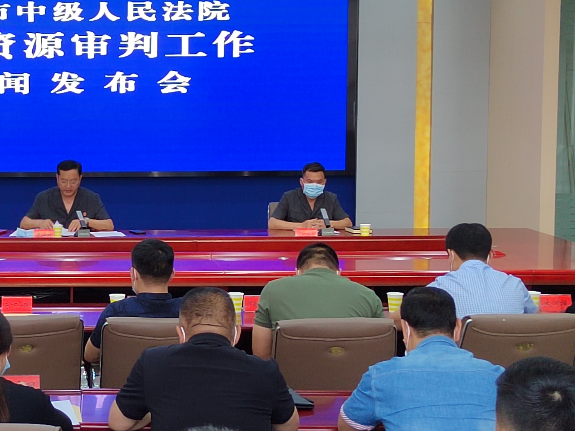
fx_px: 1362
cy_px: 208
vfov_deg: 18.0
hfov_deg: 23.2
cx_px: 52
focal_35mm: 82
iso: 784
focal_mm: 5.52
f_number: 1.9
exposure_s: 1/100
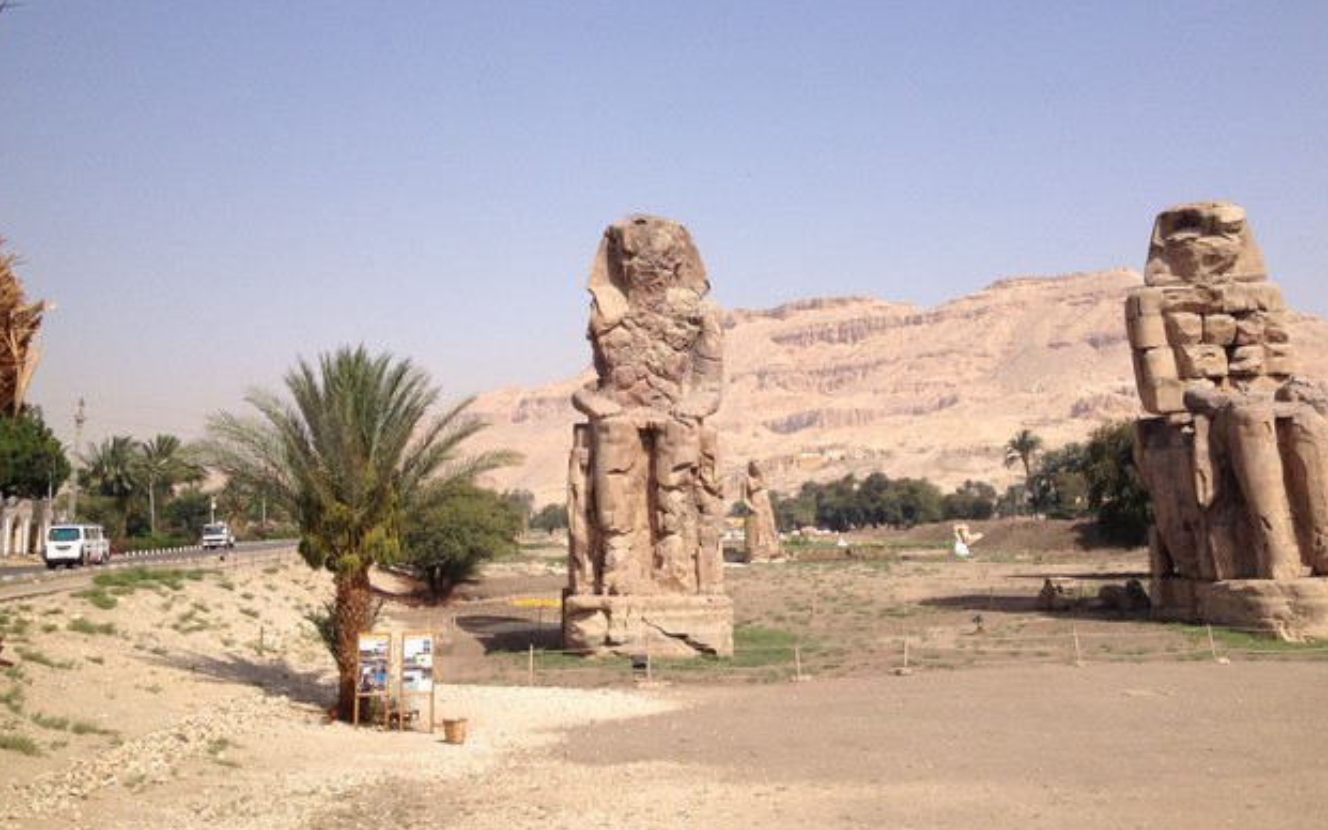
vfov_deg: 29.8
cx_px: 682
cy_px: 319
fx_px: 1556
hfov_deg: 46.2
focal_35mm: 43
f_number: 2.4
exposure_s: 1/2404
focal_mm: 4.28
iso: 50
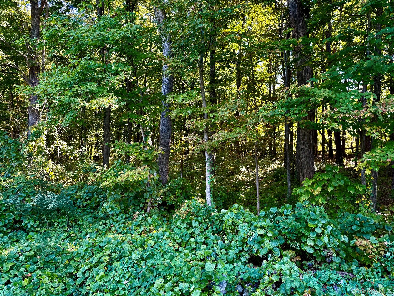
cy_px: 148
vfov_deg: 56.8
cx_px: 197
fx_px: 273
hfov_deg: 71.6
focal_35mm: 24
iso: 125
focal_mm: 6.76
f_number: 1.78
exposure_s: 1/121
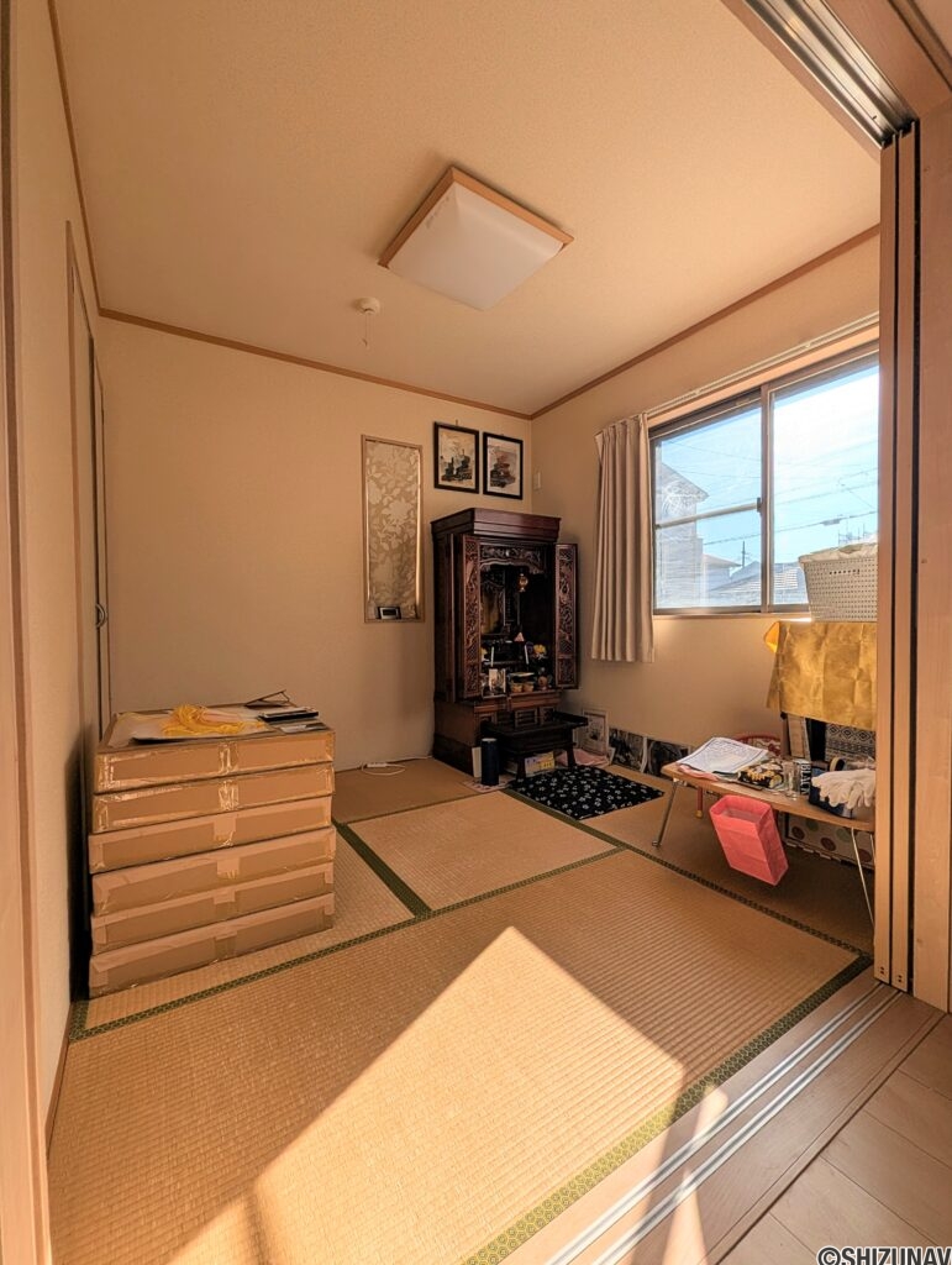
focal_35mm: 13
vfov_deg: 106.1
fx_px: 476
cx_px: 476
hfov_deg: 90.1
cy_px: 632
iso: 36
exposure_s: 1/991
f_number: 2.2
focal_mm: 1.95
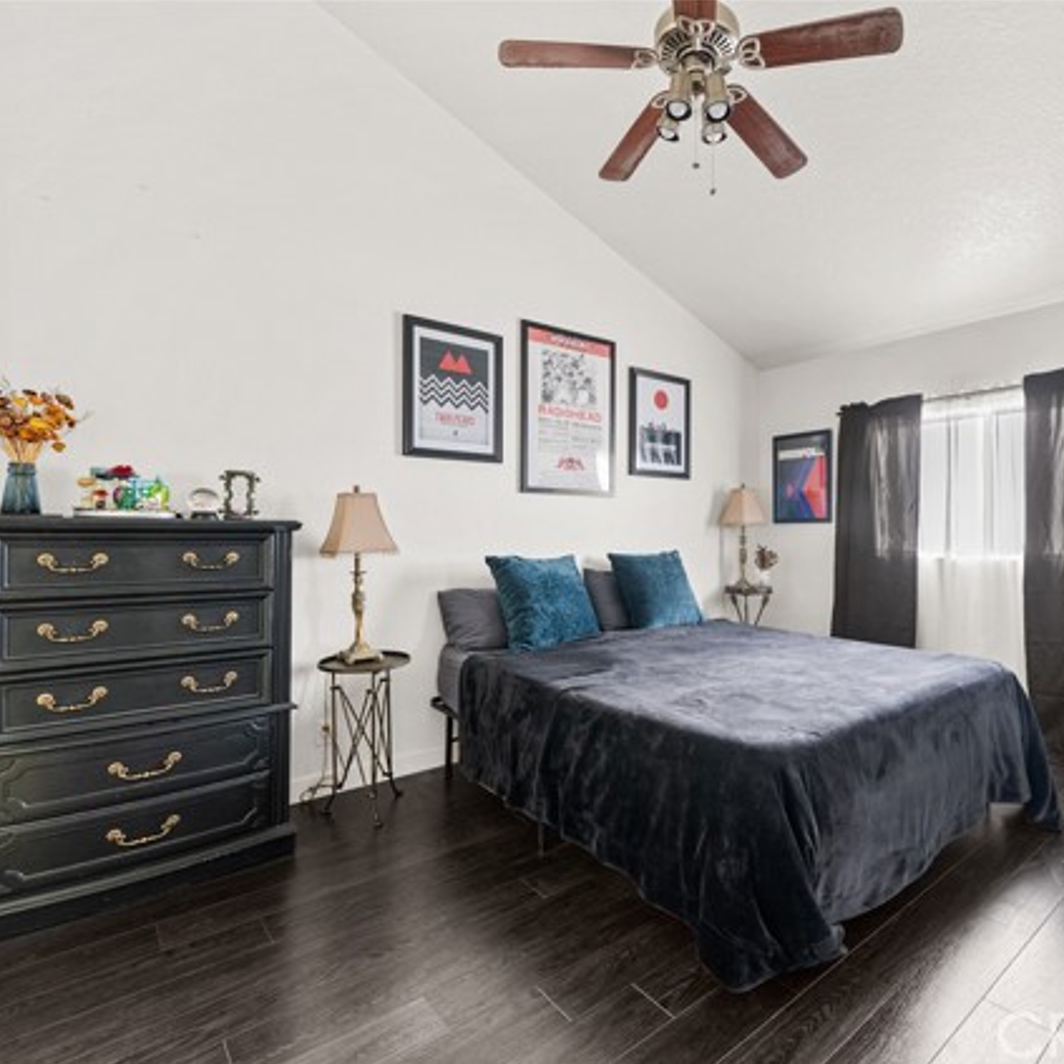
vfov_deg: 80.7
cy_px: 535
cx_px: 639
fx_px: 626
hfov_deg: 79.8
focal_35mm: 18
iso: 100
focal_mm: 14
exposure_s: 2
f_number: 10
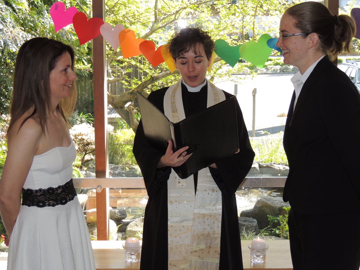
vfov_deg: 21.0
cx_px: 180
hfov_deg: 27.8
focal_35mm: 70
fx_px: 728
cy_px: 135
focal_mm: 12.4
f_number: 3.9
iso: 100
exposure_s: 1/80
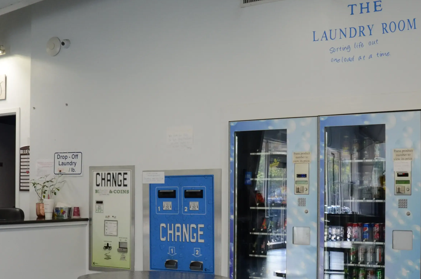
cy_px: 182
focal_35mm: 57
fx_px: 665
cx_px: 161
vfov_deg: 23.6
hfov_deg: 35.0
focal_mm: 18
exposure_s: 1/50
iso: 500
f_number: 7.1
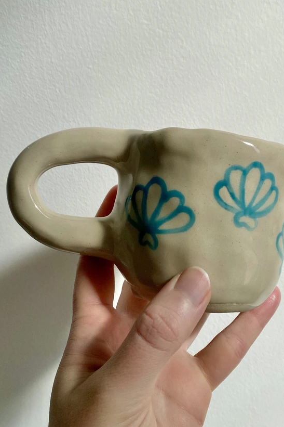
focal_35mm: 29
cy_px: 210
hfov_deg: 44.8
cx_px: 163
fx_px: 343
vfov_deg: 63.7
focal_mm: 4.25
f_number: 1.8
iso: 32
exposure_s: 1/1779
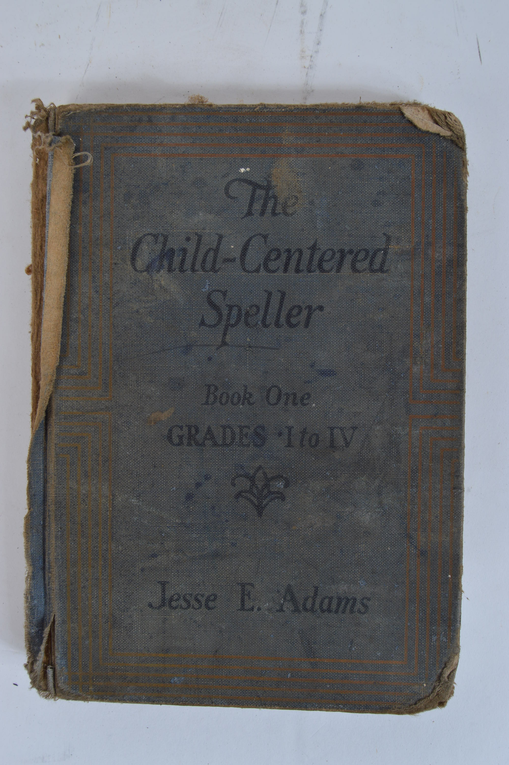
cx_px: 254
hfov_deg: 38.3
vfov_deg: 55.1
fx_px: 733
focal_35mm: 34
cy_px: 382
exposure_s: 1/80
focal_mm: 23
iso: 100
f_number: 9
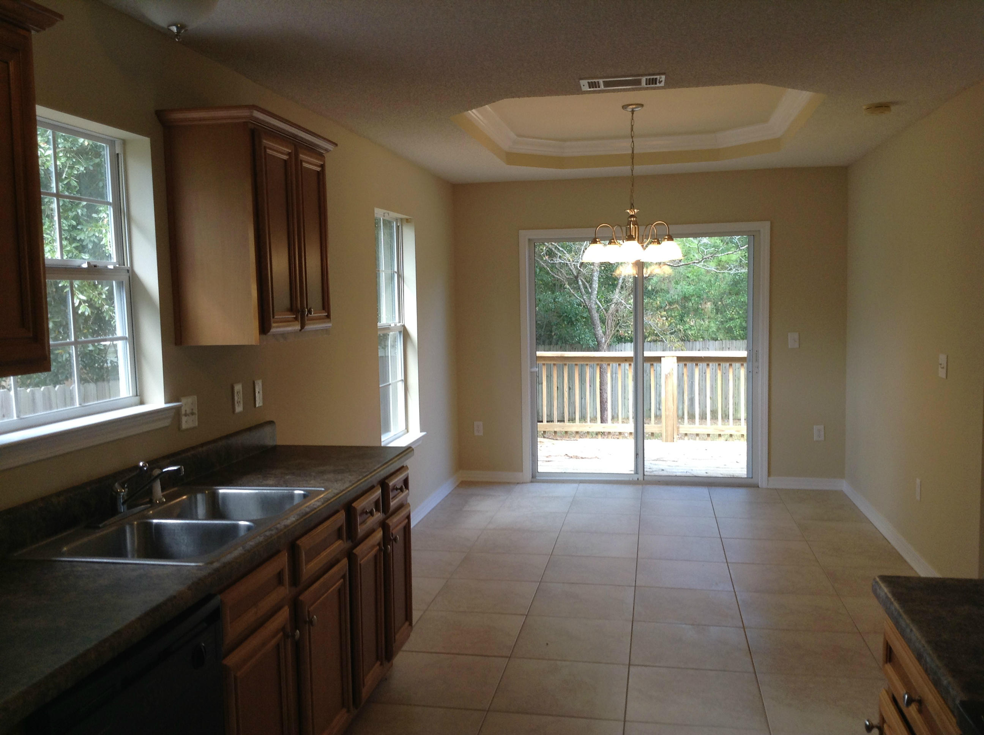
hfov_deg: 55.4
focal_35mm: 33
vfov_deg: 42.8
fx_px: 937
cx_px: 492
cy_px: 368
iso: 40
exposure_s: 1/50
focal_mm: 3.3
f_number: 2.4
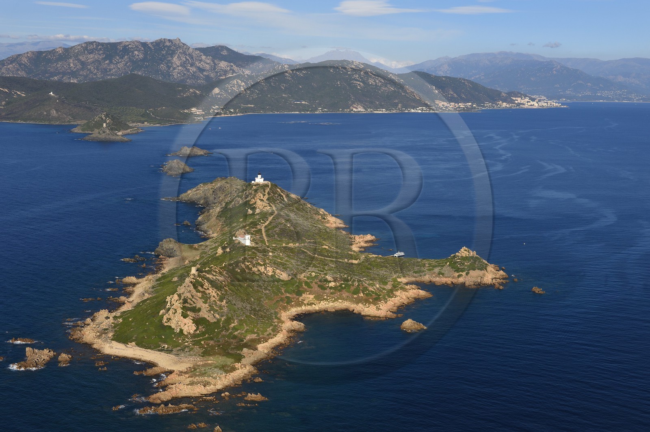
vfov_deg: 28.0
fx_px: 866
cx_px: 325
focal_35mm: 48
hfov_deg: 41.1
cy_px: 216
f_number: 10
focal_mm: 48
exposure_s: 1/800
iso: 400
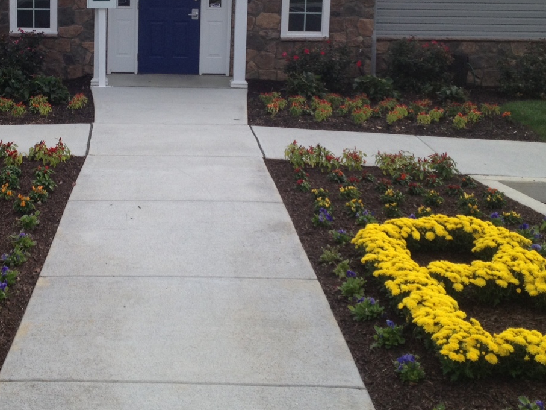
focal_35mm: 63
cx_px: 152
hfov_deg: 30.3
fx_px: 994
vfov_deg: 23.0
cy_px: 100
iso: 50
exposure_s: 1/1577
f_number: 2.4
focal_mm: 4.28
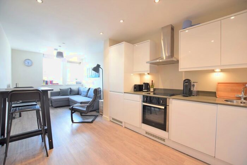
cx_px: 124
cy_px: 82
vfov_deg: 77.4
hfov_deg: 100.4
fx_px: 103
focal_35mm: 15
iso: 800
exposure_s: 1/60
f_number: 4
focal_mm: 10
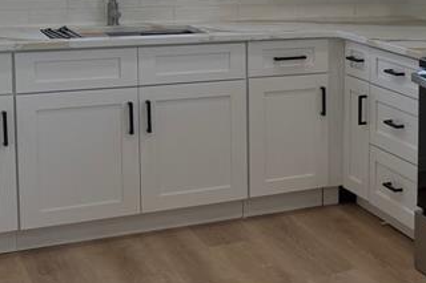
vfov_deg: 16.8
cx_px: 656
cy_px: 25
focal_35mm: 80
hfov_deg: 21.1
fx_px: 946
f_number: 1.78
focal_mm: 6.76
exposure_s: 1/521
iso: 100
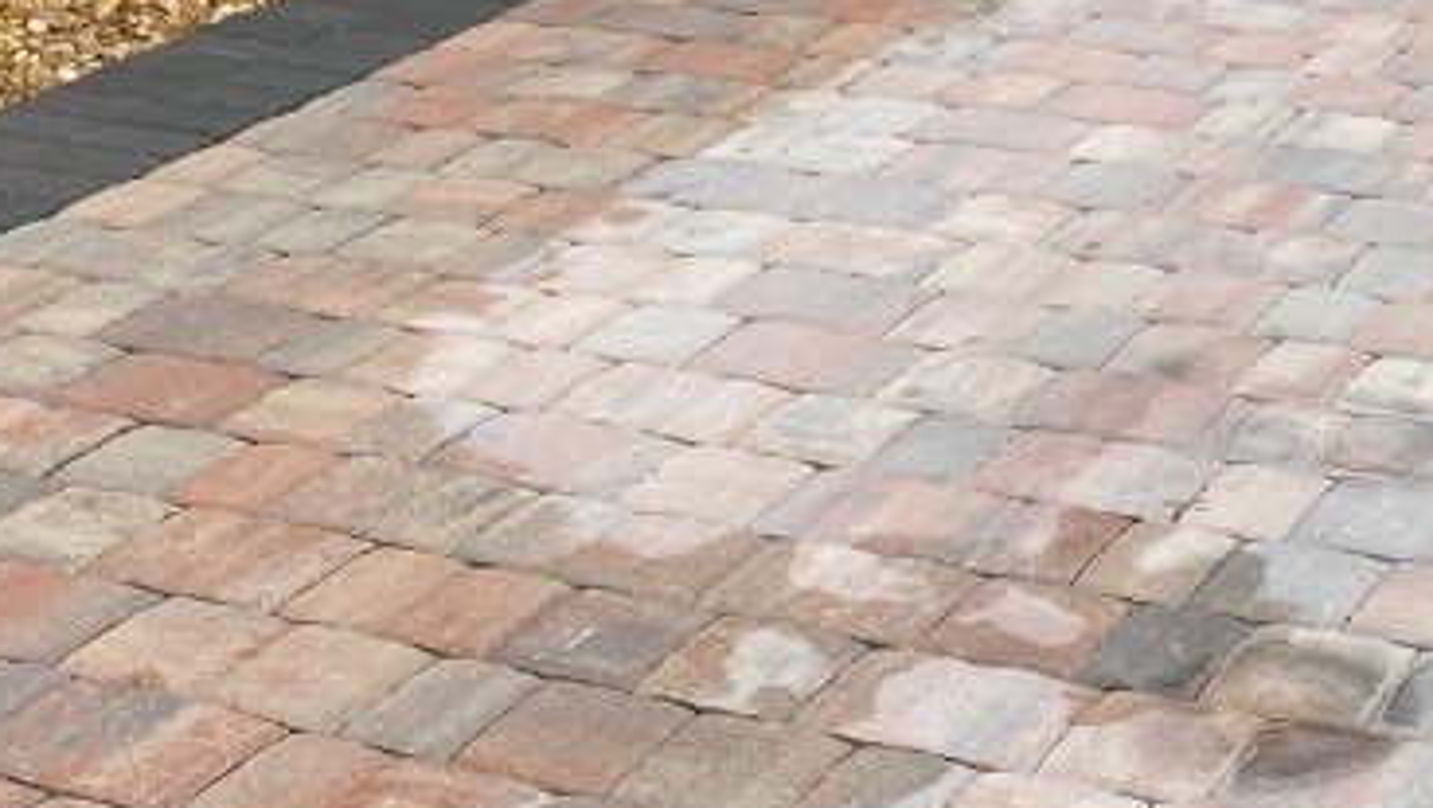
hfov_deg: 26.1
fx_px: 3004
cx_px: 1226
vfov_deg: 13.8
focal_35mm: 79
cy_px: -601
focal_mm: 4.25
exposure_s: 1/554
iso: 32
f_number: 1.8
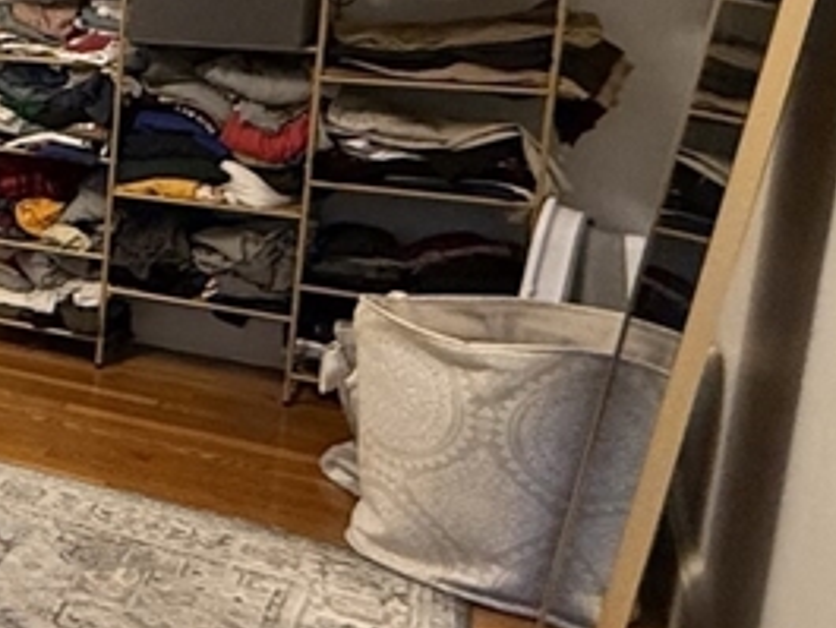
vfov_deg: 26.5
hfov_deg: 22.7
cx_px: -618
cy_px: 117
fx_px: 1305
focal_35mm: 54
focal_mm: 2.22
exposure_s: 1/60
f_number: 2.2
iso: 400
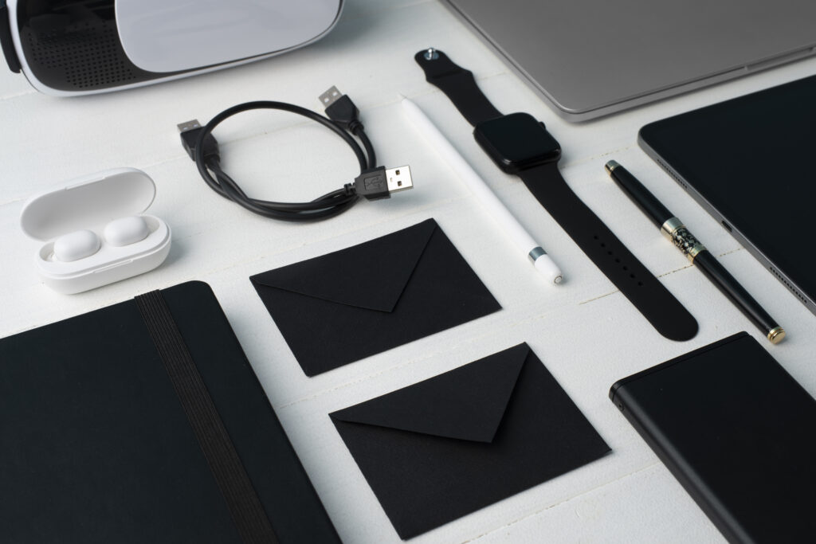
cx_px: 408
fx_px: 1133
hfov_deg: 39.6
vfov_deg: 27.0
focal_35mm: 50
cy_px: 272
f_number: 5.6
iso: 100
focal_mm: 50
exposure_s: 1/100
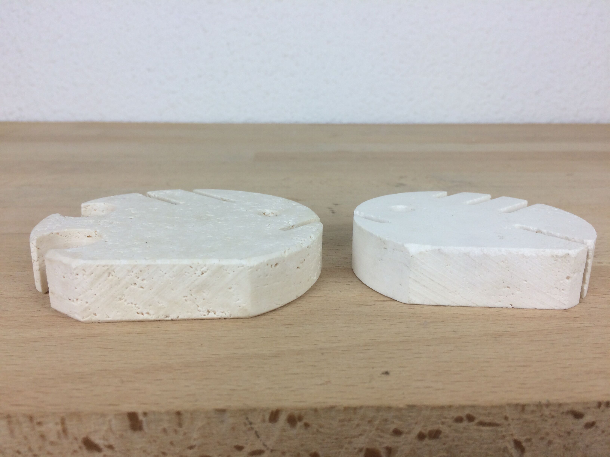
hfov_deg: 61.7
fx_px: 511
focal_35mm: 29
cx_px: 305
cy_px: 228
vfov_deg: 48.2
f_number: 2.2
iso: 40
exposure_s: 1/100
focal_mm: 4.15
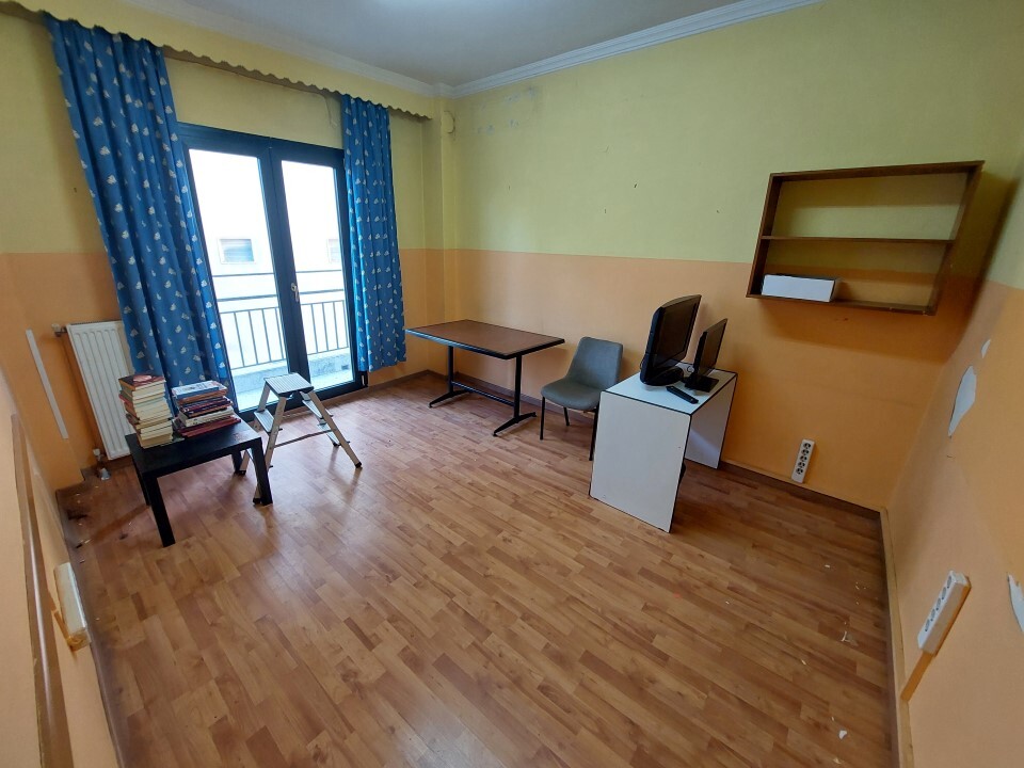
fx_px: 385
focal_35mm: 13
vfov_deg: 89.9
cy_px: 384
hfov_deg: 106.2
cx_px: 512
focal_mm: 1.74
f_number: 2.2
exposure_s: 1/50
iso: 125
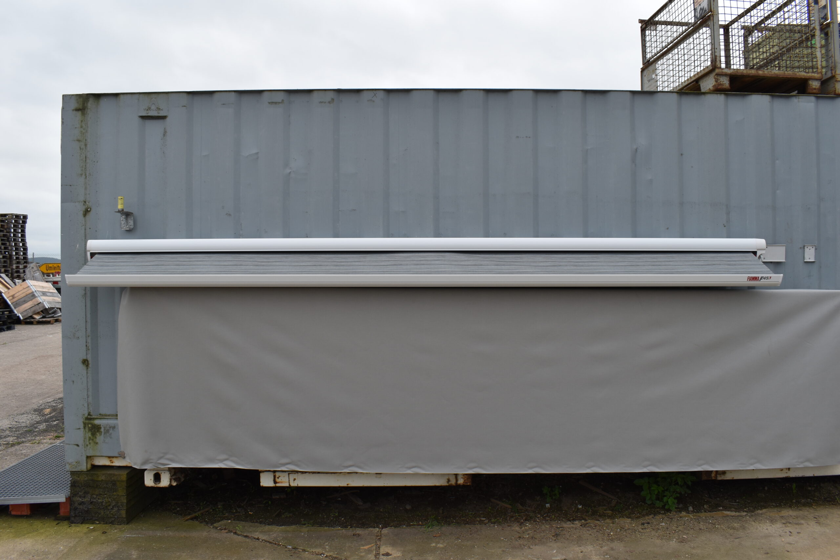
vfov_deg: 47.9
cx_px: 420
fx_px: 630
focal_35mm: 27
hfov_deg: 67.4
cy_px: 280
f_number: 8
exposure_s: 1/250
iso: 200
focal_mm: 18
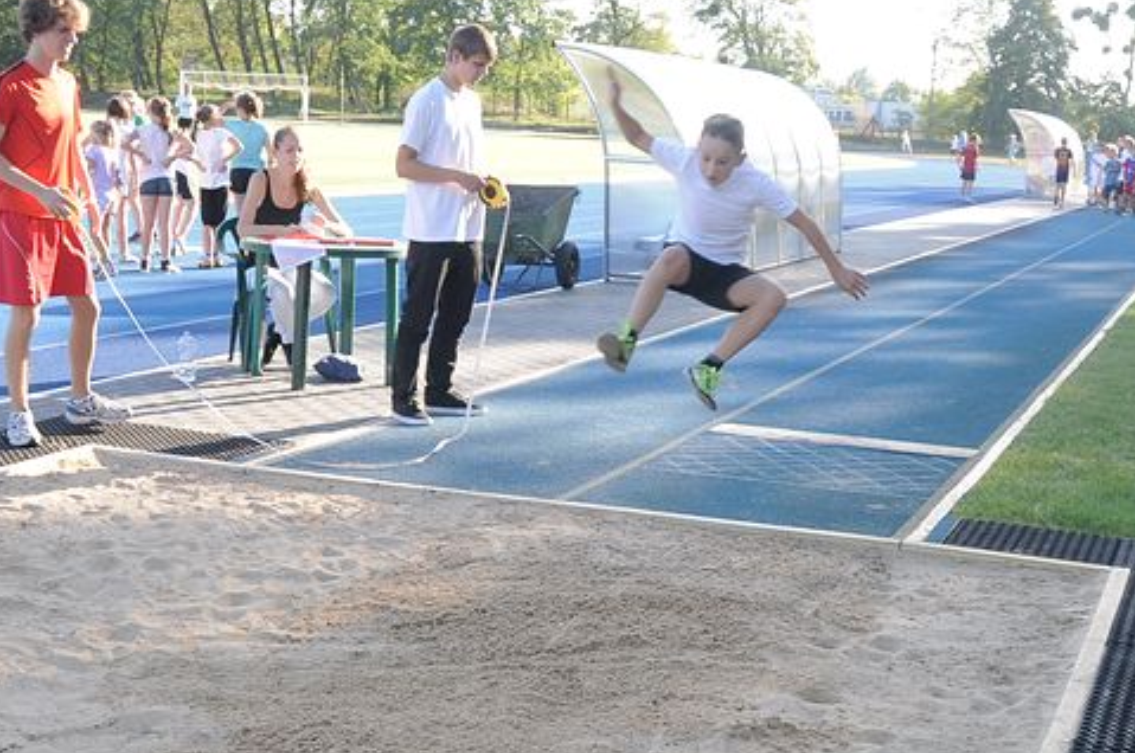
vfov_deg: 24.0
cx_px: 533
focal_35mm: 56
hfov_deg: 35.7
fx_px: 1760
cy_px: 524
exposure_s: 1/250
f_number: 8
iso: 500
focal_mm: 21
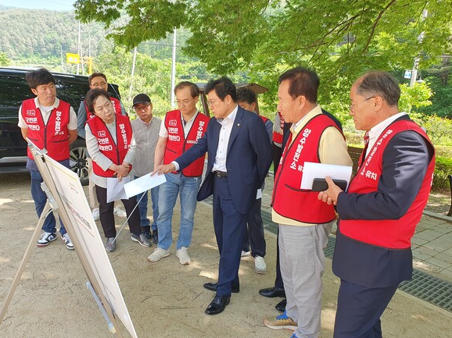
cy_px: 175
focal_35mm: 27
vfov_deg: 51.3
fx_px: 352
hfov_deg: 65.3
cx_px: 218
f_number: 2.4
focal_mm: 4.32
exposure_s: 1/146
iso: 50
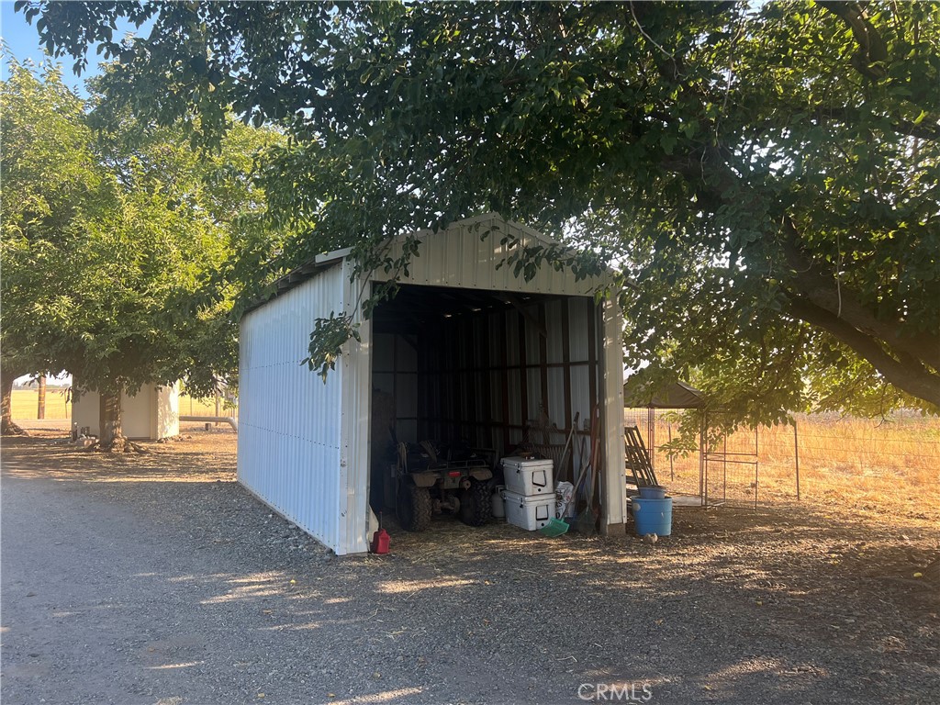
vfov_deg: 53.1
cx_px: 470
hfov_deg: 67.3
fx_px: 706
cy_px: 352
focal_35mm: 26
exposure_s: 1/334
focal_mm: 5.7
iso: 50
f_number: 1.5
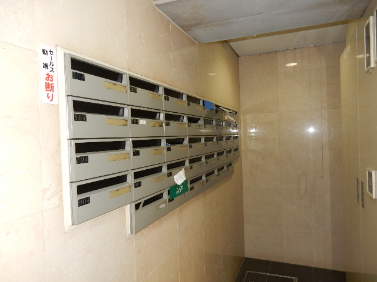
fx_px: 272
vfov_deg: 54.9
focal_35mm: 25
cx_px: 188
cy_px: 141
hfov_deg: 69.4
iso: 200
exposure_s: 1/30
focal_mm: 4.5
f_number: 3.7
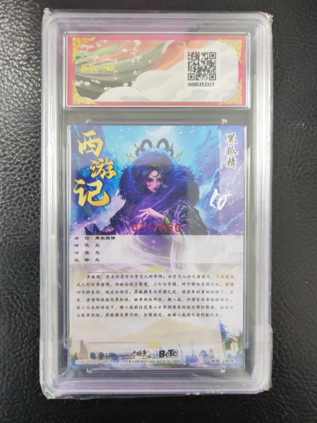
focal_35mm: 28
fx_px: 342
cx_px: 157
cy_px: 207
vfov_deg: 63.4
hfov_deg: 49.7
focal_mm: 5.53
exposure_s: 1/50
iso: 640
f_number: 1.8
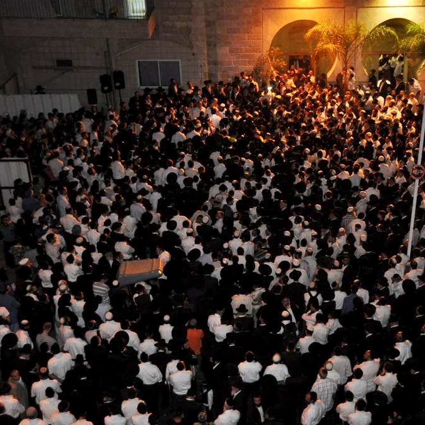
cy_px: 212
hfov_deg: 28.5
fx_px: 828
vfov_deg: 28.8
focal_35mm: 60
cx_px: 298
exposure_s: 1/60
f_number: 4
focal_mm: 31
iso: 800
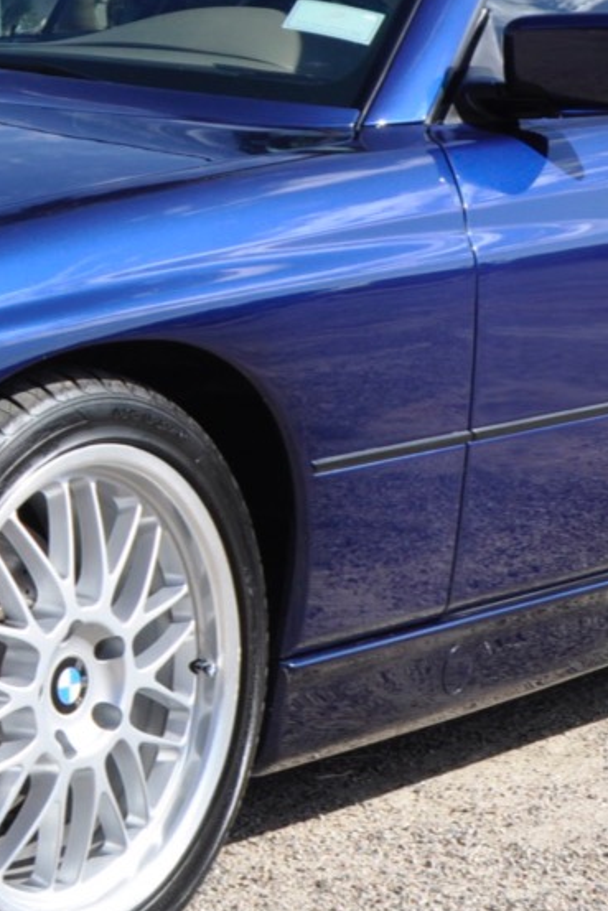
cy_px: 297
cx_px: -106
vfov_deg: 18.4
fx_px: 2800
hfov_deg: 12.1
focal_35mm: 111
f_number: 9
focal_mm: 23
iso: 200
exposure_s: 1/320
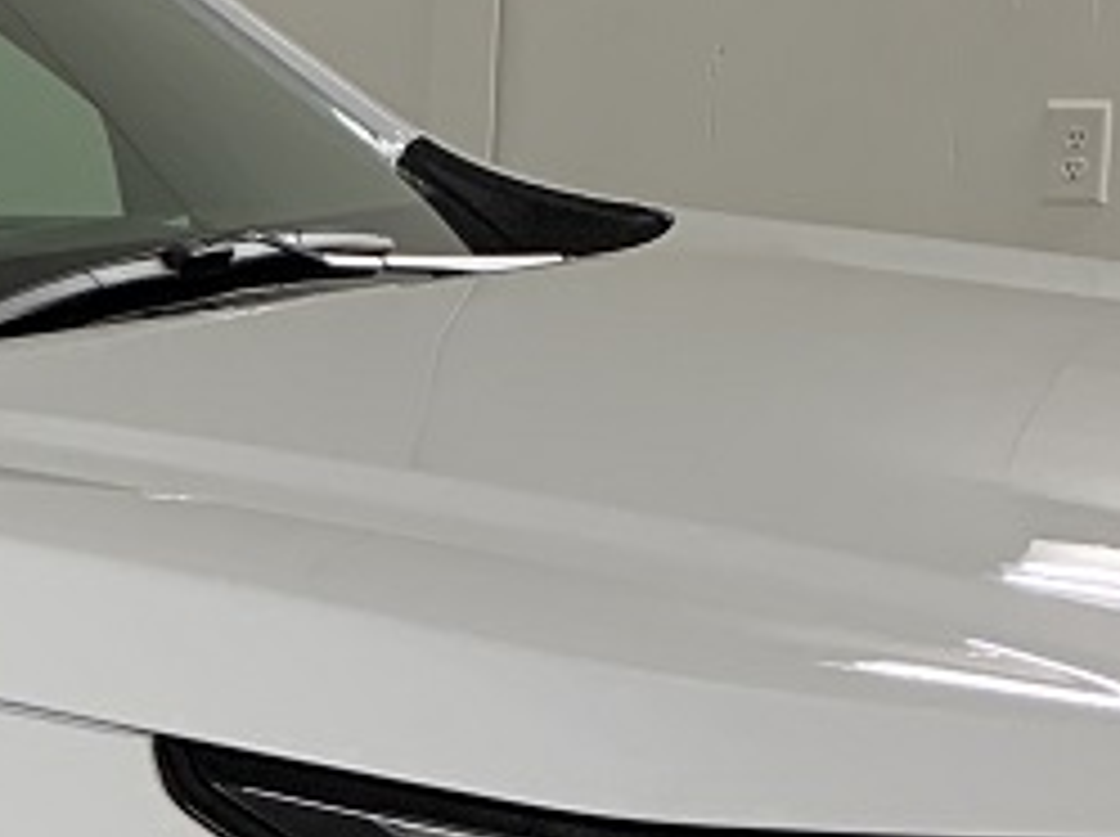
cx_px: -562
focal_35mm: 136
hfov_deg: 13.7
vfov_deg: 10.5
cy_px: 1231
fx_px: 4394
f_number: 1.8
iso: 125
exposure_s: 1/60
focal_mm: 4.25
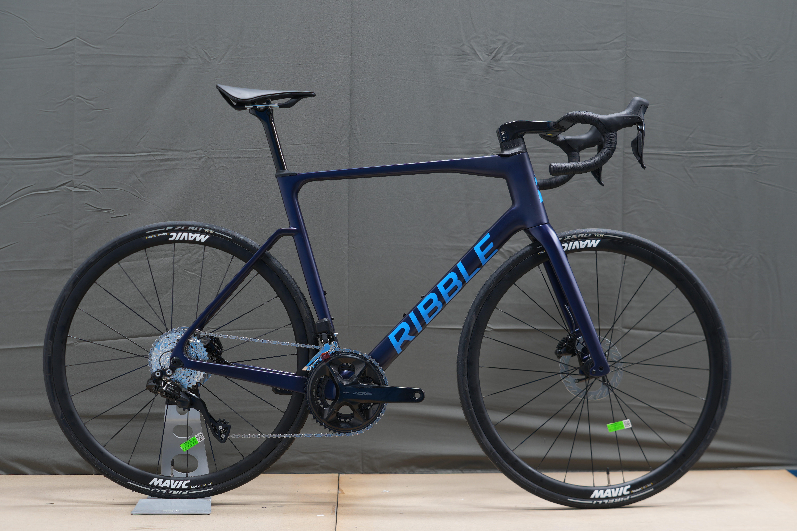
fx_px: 1550
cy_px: 266
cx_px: 398
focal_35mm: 70
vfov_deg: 19.5
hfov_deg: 28.8
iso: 100
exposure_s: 1/6
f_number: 5
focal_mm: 70
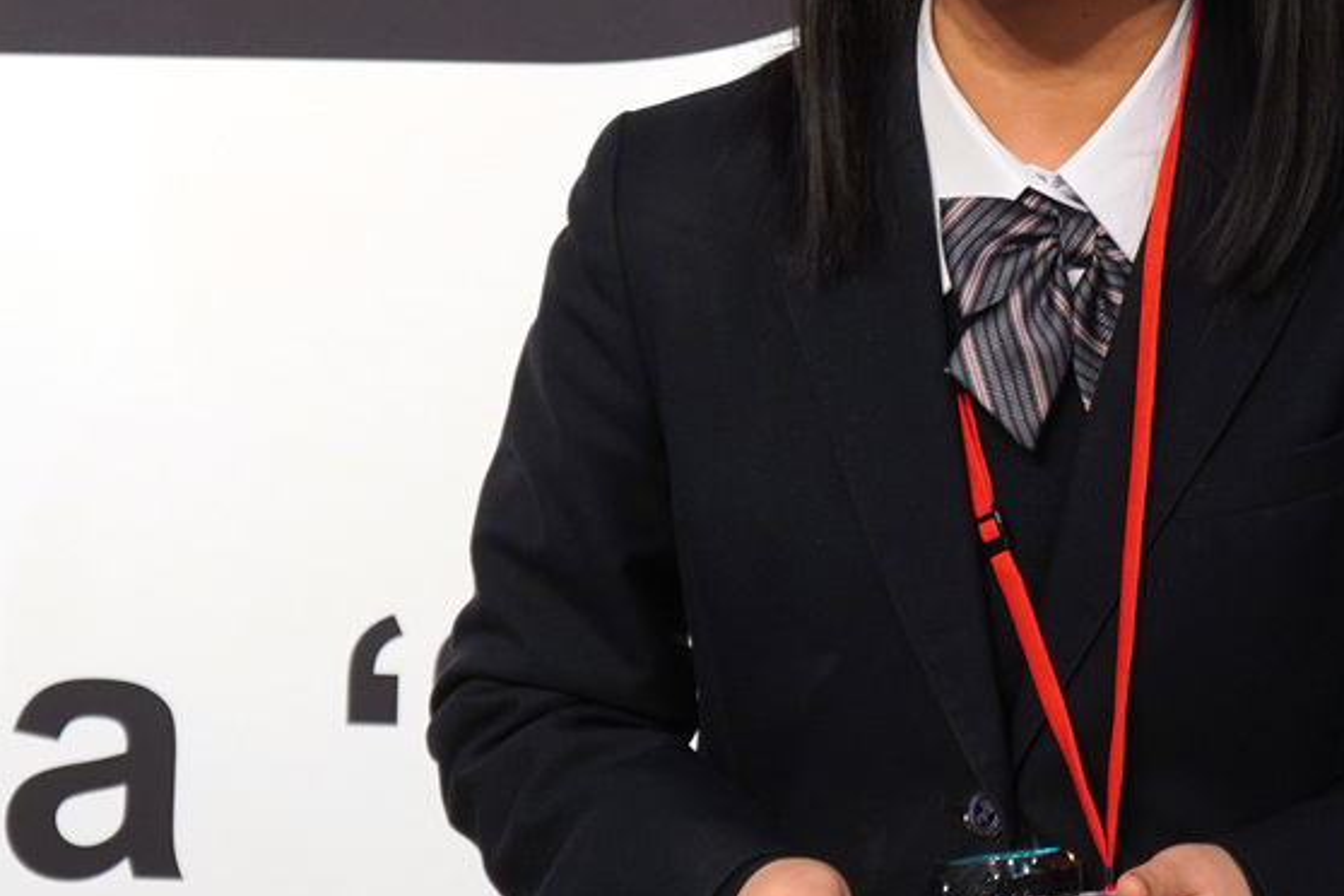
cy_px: 328
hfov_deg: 20.3
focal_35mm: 100
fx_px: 3736
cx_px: 963
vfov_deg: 13.7
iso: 320
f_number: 4
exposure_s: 1/50
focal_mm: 31
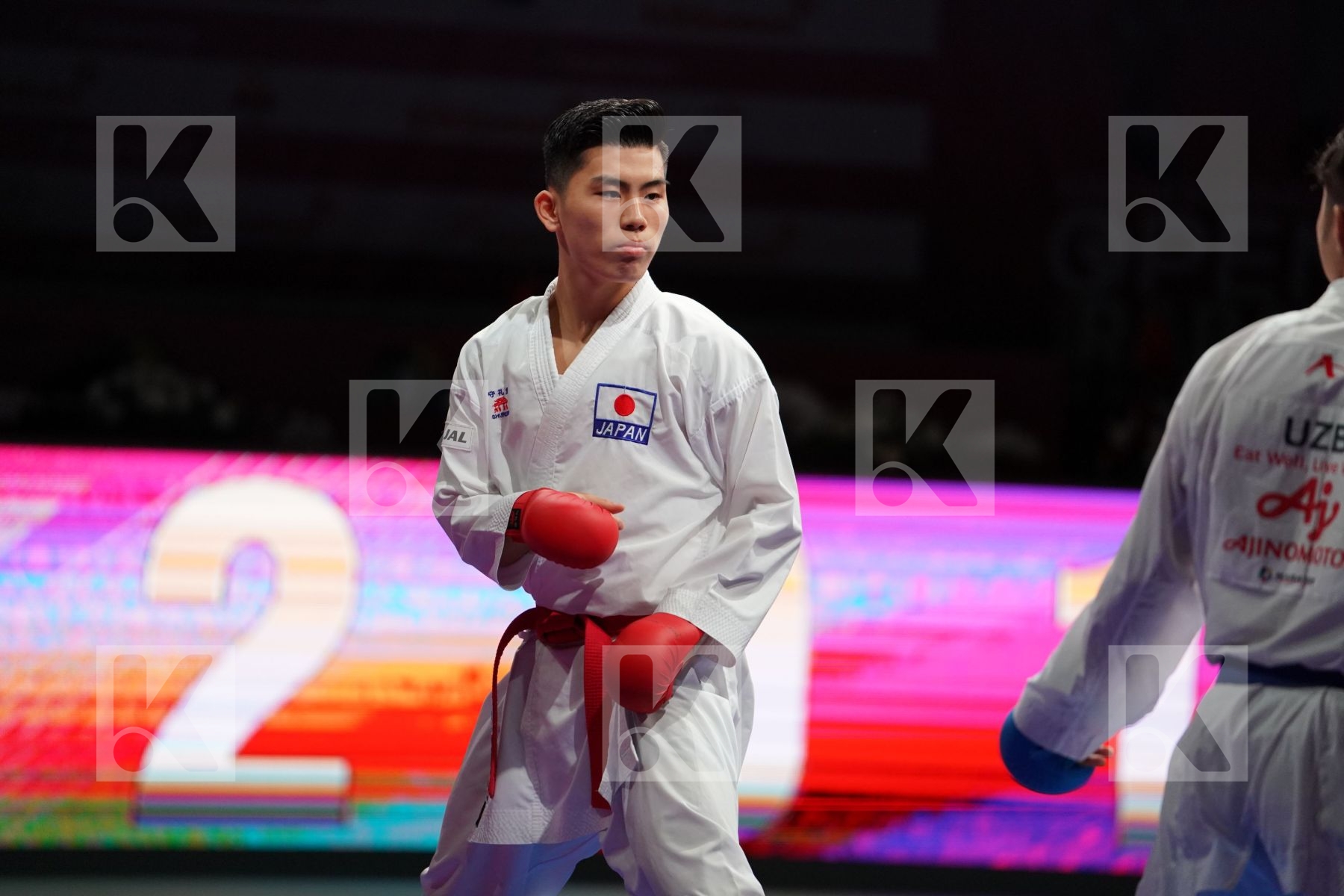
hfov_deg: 10.3
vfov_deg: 6.9
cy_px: 448
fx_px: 7466
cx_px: 672
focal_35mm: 200
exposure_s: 1/1000
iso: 2500
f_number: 2.8
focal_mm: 200
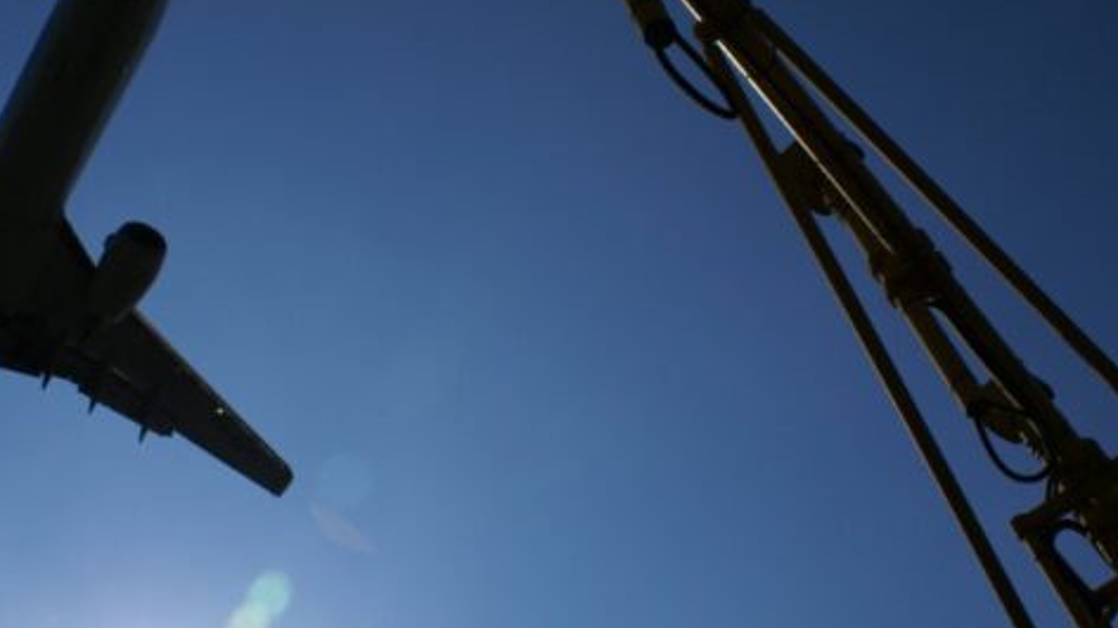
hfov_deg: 42.8
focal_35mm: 48
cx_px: 464
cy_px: 328
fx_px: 1422
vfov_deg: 24.9
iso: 100
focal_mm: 24
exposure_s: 1/1000
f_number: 11
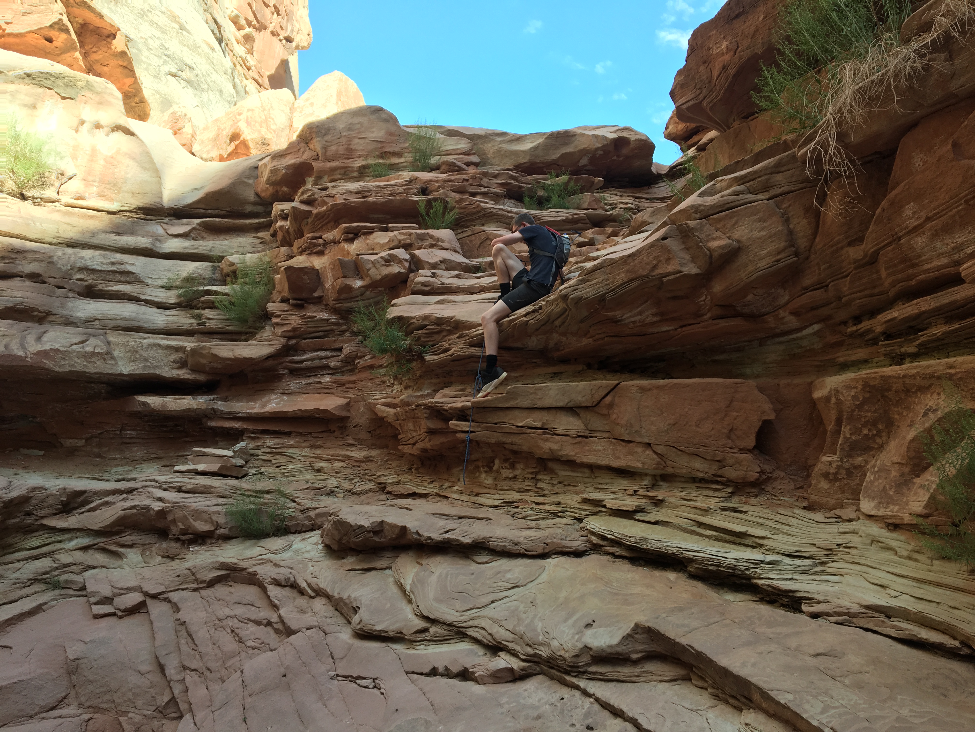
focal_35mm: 29
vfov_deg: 48.2
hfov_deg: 61.7
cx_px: 488
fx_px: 817
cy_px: 366
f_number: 2.2
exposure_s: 1/253
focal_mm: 4.15
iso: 25
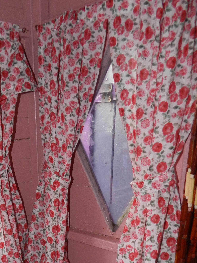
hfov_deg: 58.9
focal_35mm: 23
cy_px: 132
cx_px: 98
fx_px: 175
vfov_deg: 73.9
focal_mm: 4
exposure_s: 1/30
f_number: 3.4
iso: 200
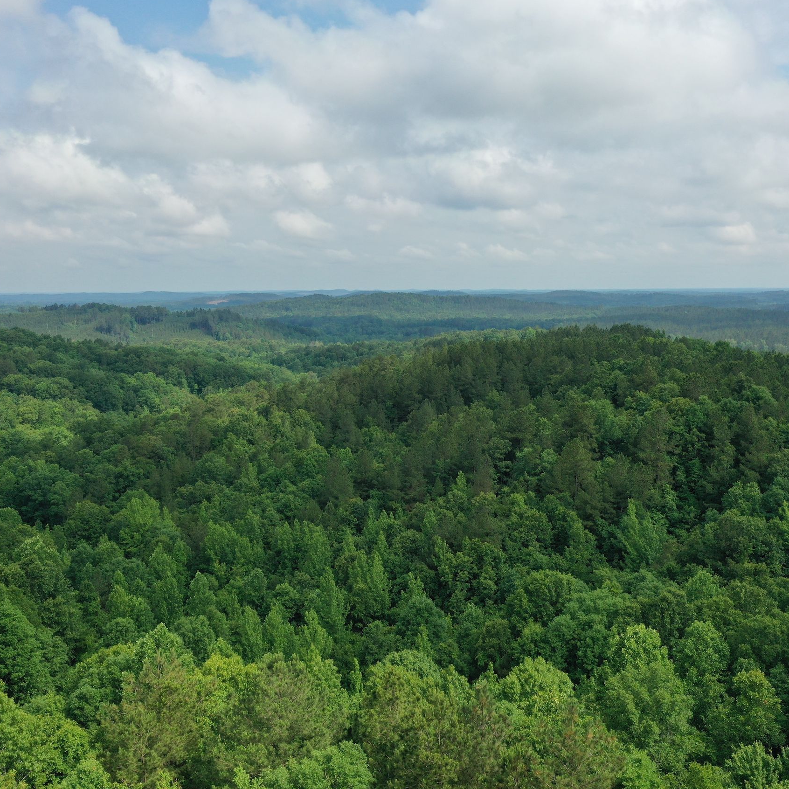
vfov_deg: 46.0
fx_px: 928
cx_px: 411
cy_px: 394
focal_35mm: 36
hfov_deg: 46.0
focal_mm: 10.26
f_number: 6.3
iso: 100
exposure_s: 1/500
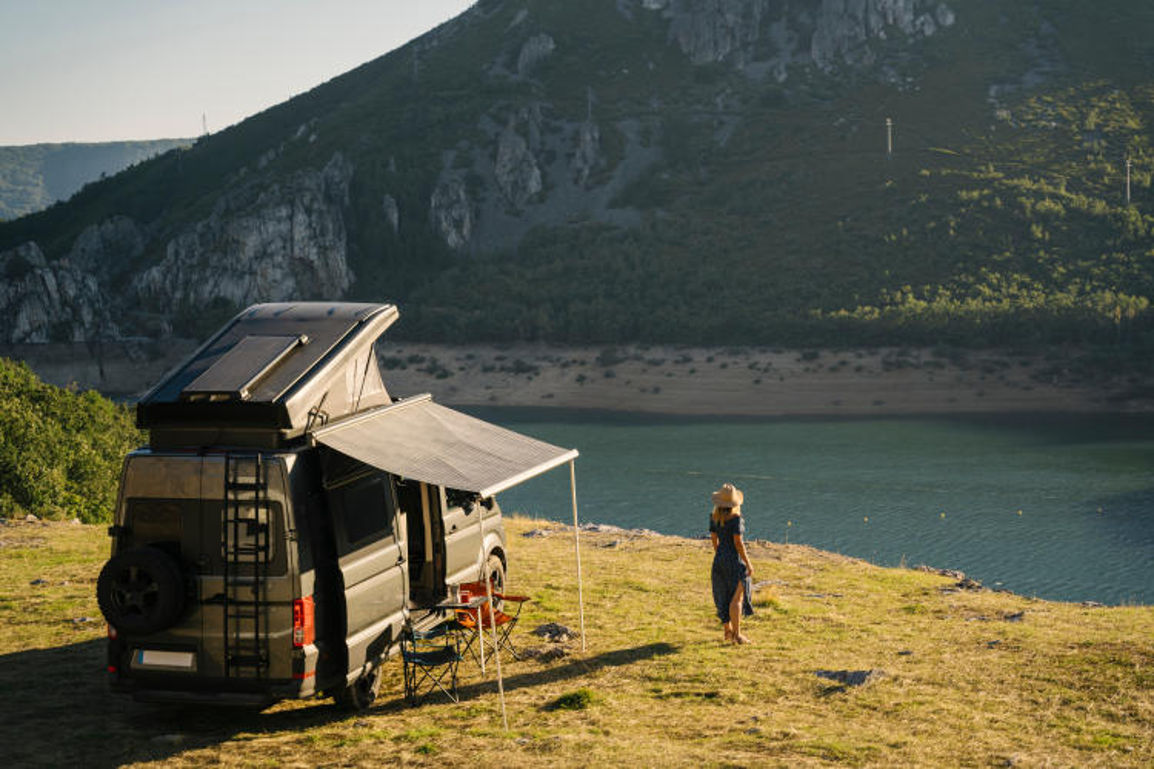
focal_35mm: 70
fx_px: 2244
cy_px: 384
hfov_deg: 28.8
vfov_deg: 19.5
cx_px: 577
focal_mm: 70
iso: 100
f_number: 2.8
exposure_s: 1/2000
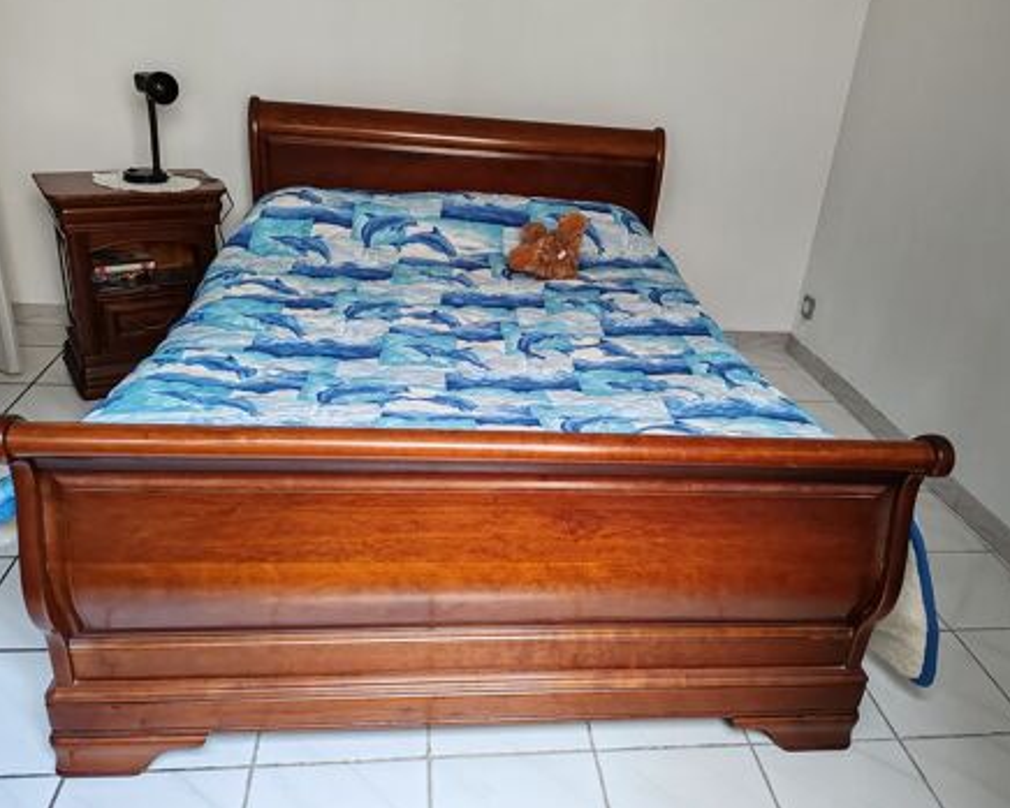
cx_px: 537
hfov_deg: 60.4
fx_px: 867
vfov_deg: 50.0
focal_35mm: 29
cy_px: 401
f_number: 1.9
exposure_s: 1/100
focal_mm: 6.12
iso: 1000
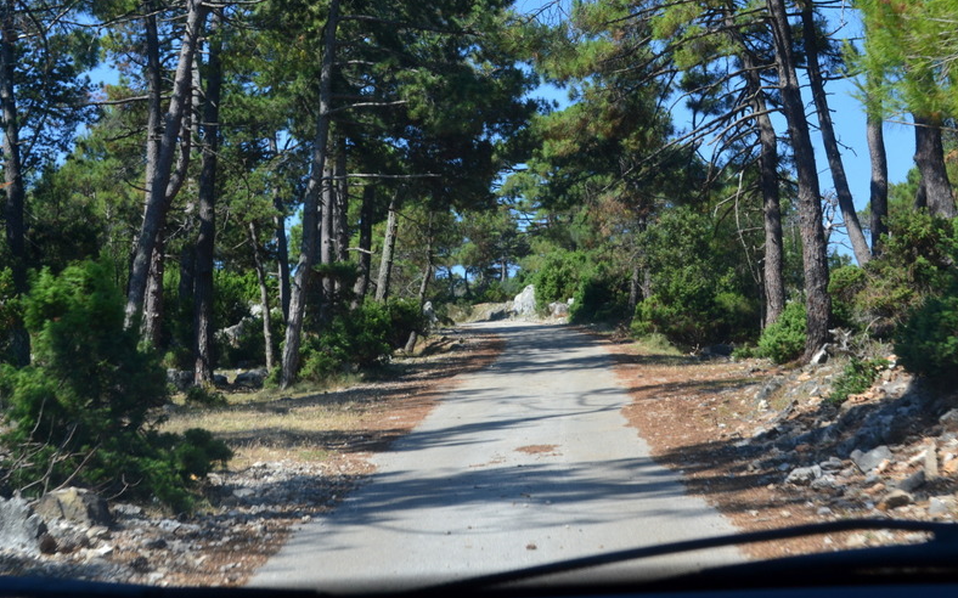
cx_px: 481
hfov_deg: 34.6
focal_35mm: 59
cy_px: 289
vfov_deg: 22.0
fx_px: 1540
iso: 400
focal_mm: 38
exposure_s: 1/200
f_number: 10
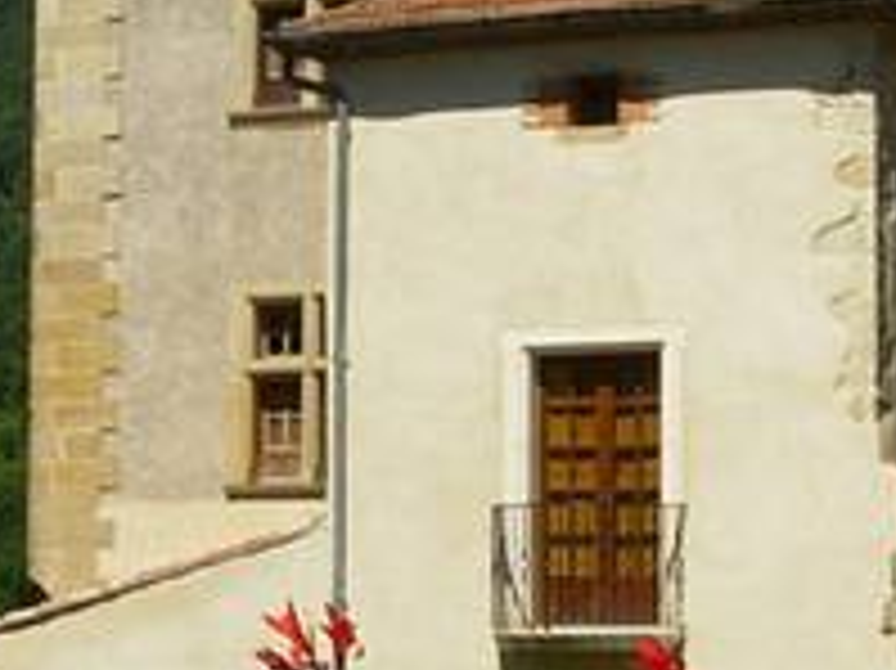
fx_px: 3958
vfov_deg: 9.7
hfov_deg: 12.8
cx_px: 869
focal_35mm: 153
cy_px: 333
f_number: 4.9
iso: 50
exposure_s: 1/724
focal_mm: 6.3
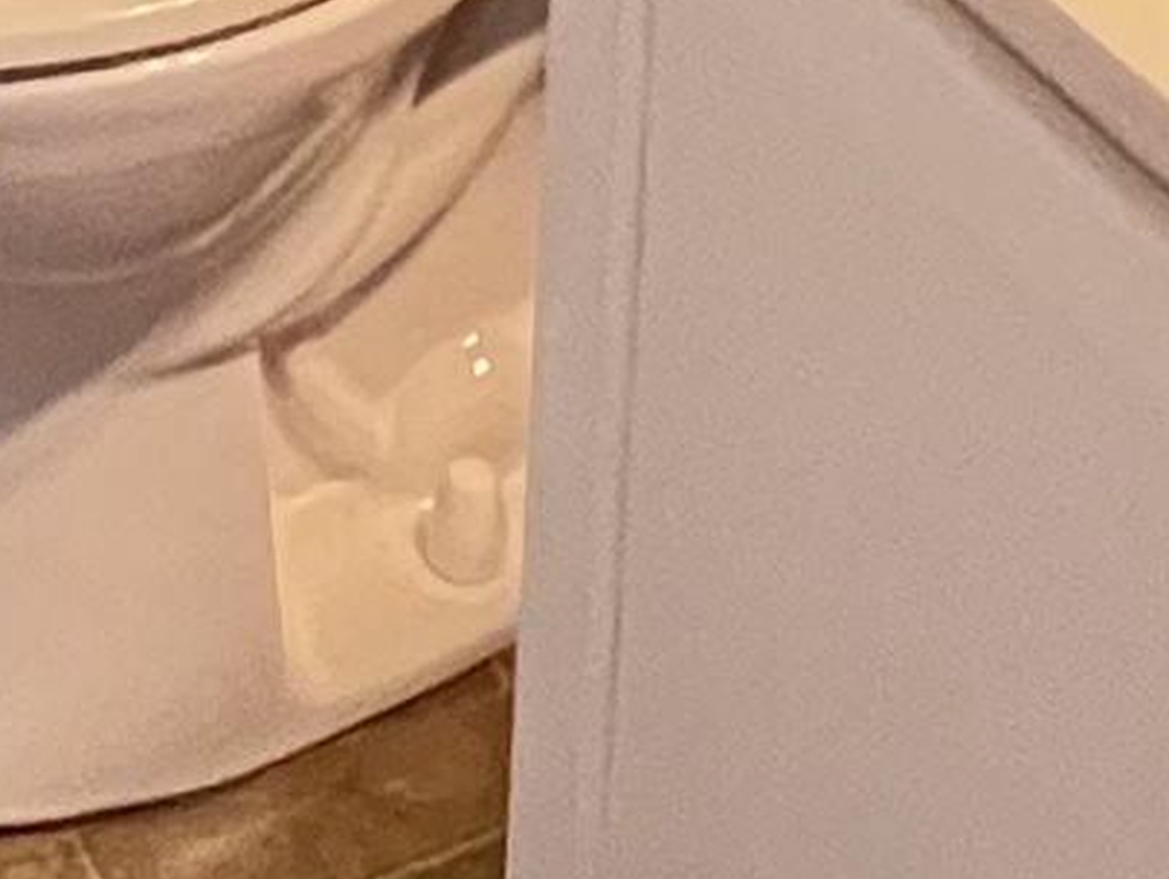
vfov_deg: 10.7
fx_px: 3346
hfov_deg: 19.7
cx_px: 290
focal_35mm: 99
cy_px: -1691
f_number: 1.8
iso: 1250
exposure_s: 1/30
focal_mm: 1.57
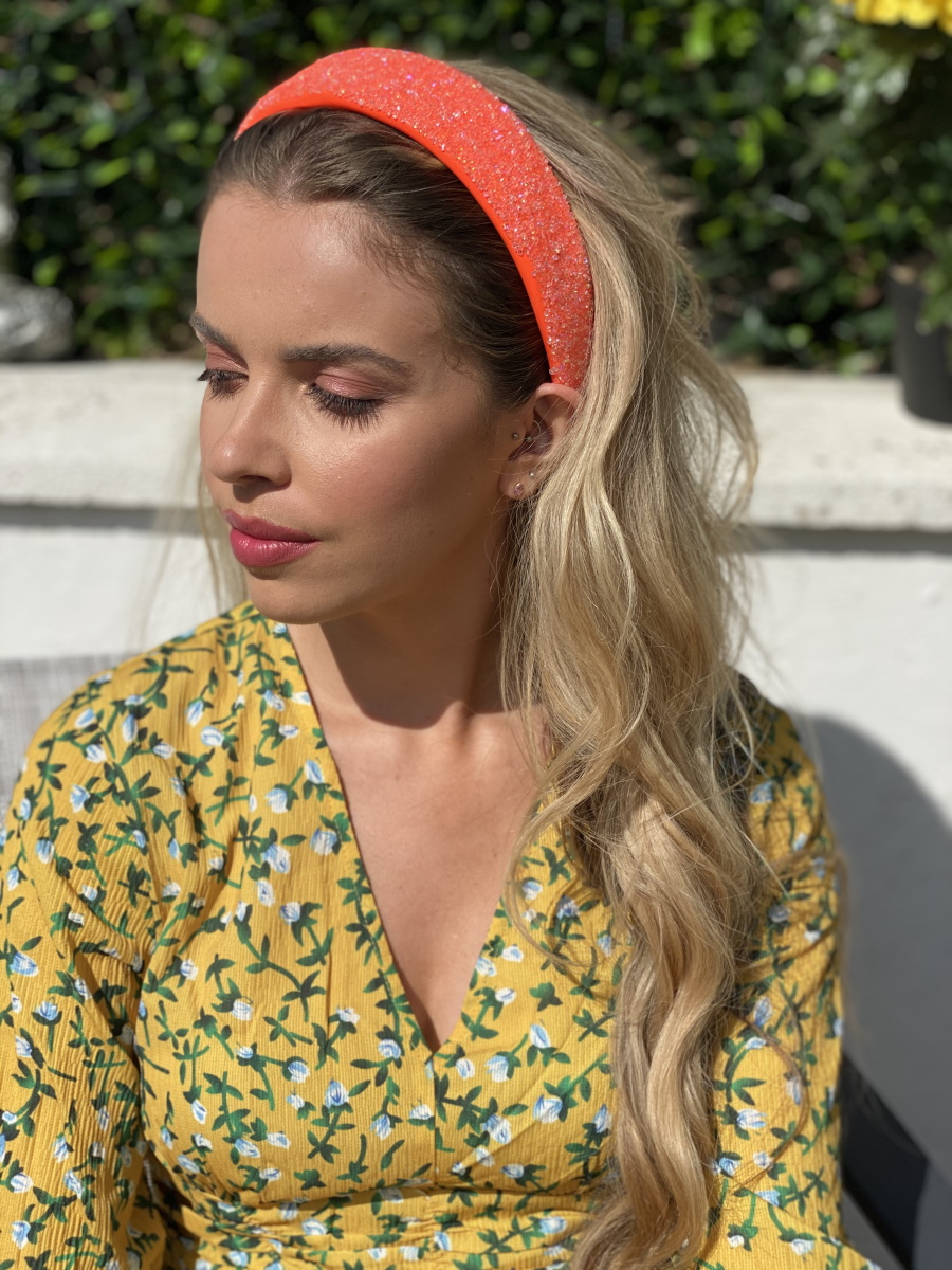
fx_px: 1907
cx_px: 476
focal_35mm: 52
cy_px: 635
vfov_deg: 36.8
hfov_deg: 28.0
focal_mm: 6
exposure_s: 1/2660
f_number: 2
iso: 20
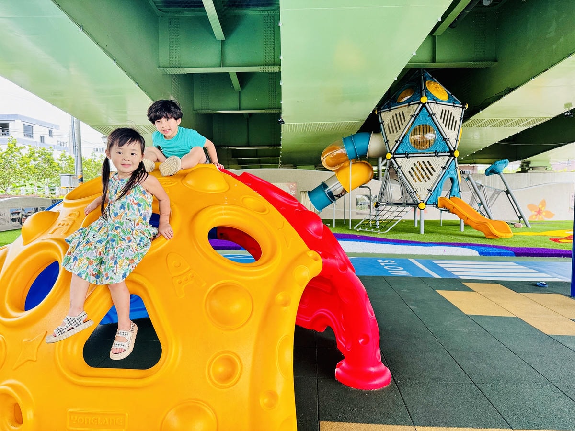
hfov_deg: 71.6
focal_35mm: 24
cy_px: 216
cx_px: 288
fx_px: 399
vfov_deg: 56.8
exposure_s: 1/60
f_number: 1.78
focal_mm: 6.76
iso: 250
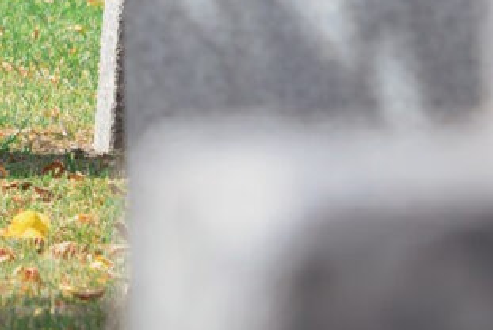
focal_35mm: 790
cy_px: -247
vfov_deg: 1.7
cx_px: -317
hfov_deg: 2.6
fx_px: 10828
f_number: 6.3
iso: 320
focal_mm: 160
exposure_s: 1/640
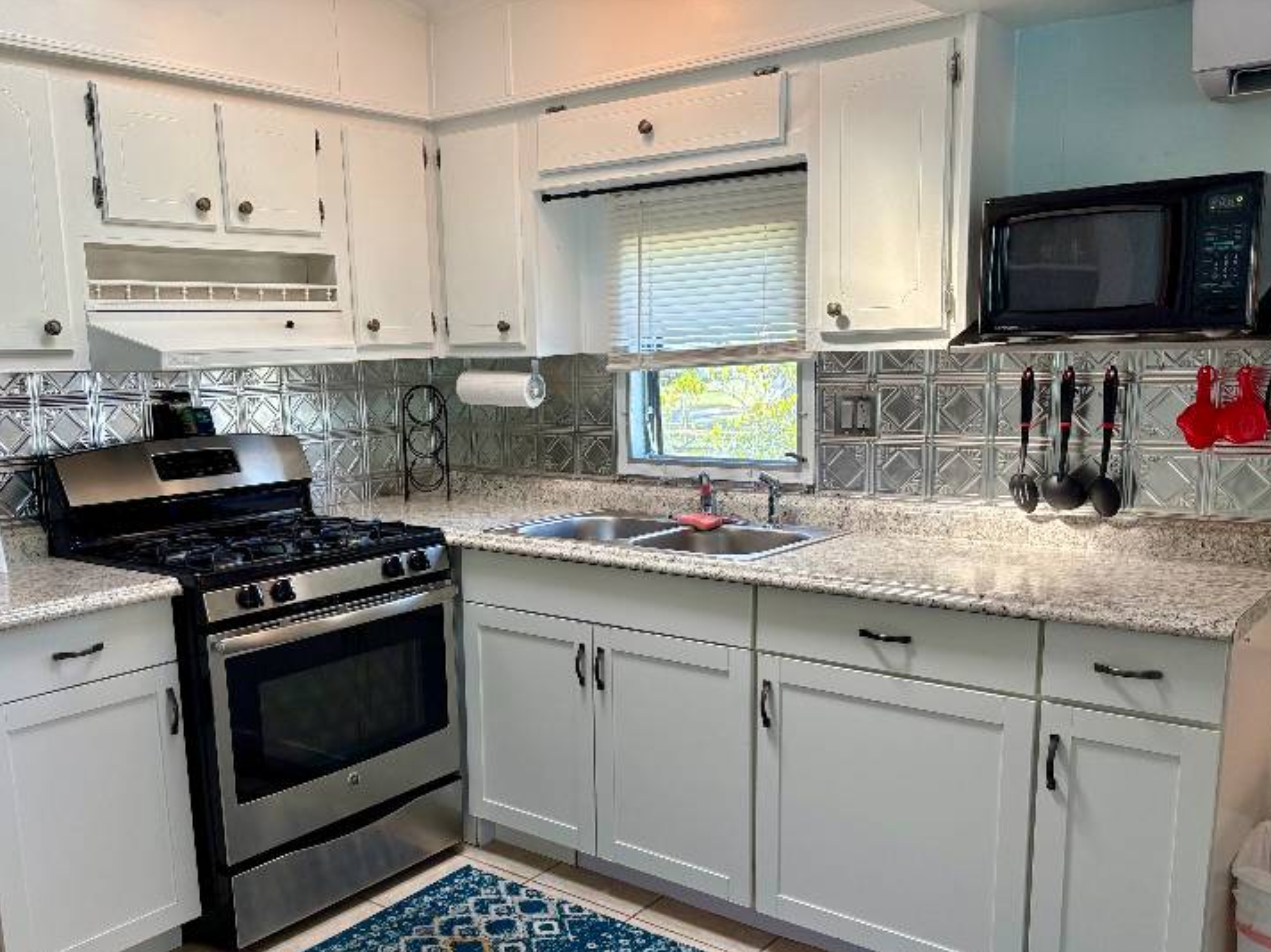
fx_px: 1138
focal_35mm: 31
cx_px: 556
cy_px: 562
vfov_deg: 45.2
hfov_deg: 58.2
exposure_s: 1/120
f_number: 1.6
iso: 100
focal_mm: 5.96
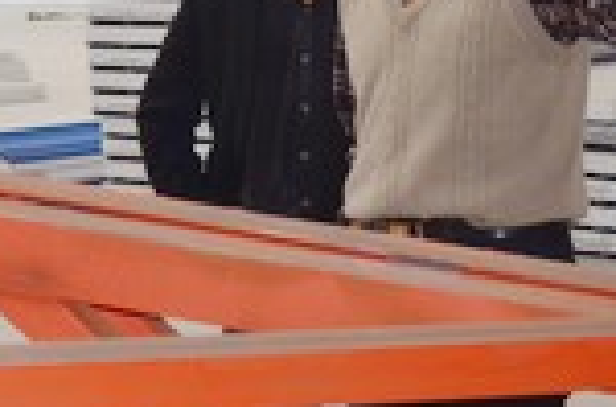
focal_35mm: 170
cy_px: -2
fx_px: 2900
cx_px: -131
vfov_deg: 8.0
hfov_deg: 11.9
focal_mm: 34
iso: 180
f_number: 5
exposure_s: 1/200
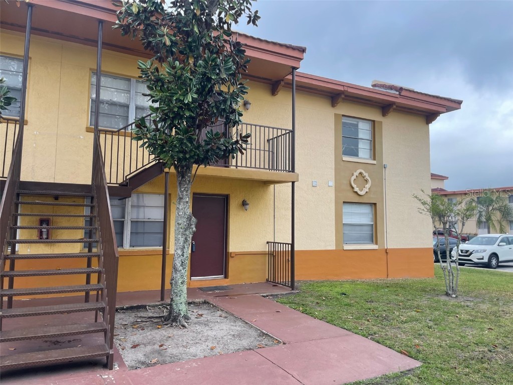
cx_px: 256
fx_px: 385
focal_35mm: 26
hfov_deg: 67.3
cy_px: 192
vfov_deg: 53.1
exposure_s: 1/660
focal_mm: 5.1
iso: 32
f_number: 1.6
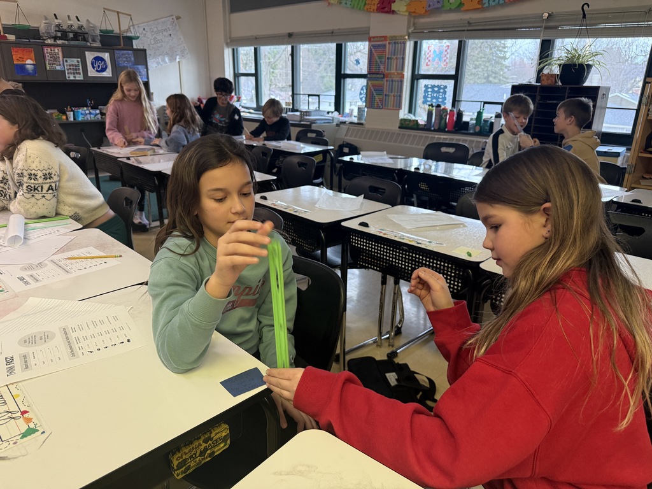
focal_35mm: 24
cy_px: 244
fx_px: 452
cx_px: 326
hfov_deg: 71.6
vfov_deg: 56.8
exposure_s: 1/60
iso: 320
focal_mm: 6.76
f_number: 1.78
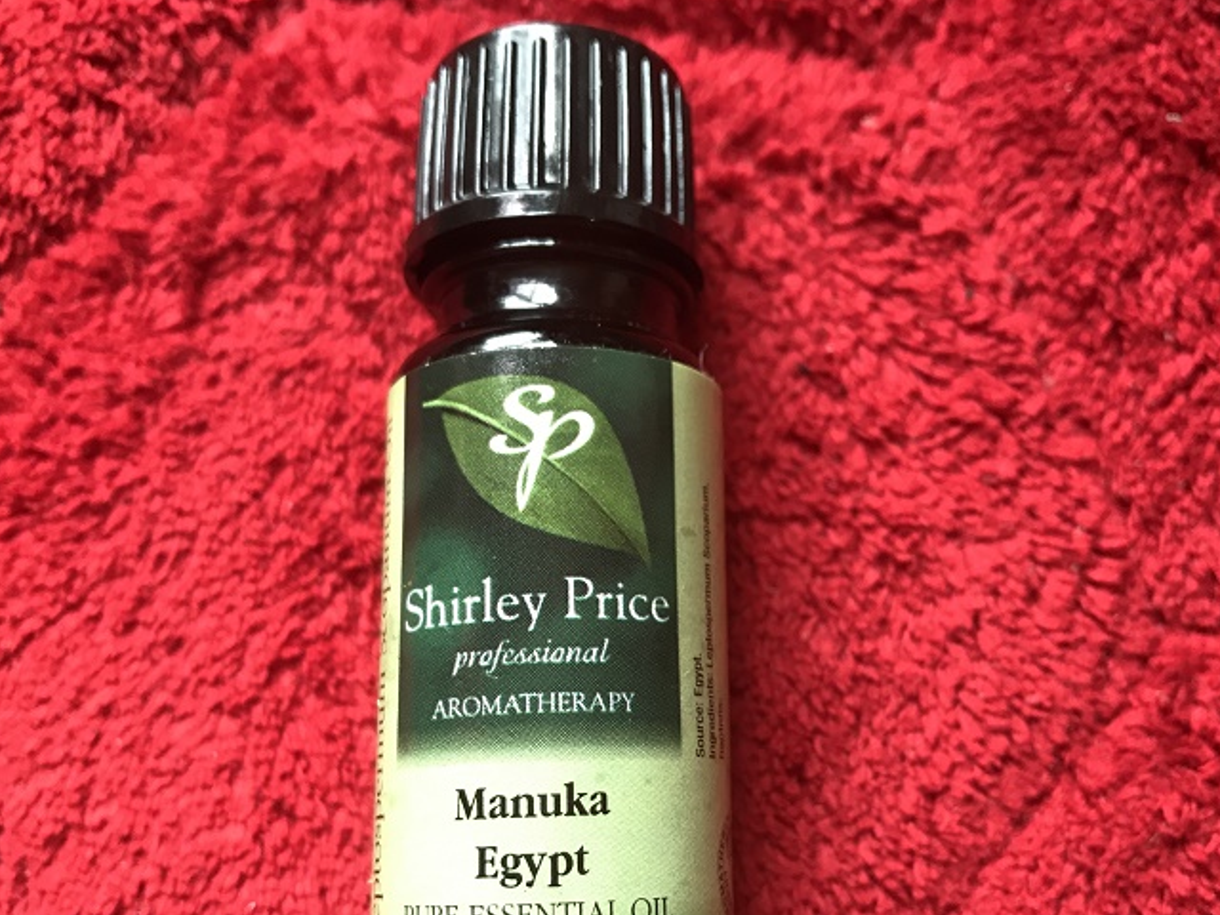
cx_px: 671
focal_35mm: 35
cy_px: 559
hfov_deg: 52.5
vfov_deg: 40.5
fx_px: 1234
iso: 25
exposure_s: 1/30
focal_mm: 3.99
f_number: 1.8
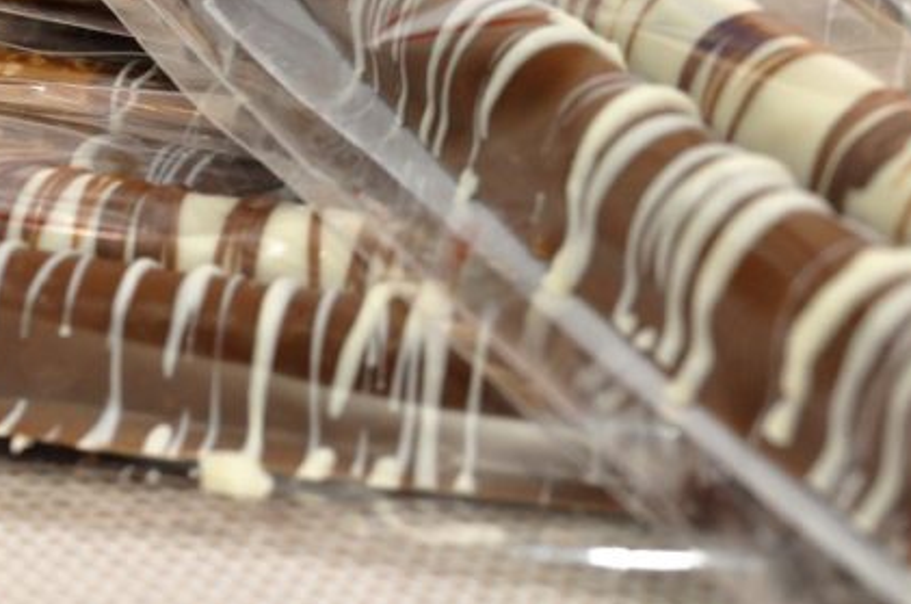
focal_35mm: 93
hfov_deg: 21.9
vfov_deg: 14.6
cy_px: 161
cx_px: 526
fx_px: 2349
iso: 900
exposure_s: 1/30
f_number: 8
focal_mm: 34
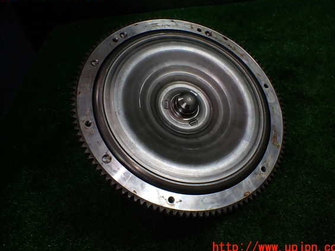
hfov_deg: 56.8
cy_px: 121
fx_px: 310
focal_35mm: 32
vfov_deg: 44.1
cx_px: 168
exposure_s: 1/125
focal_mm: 5.4
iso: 125
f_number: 2.3
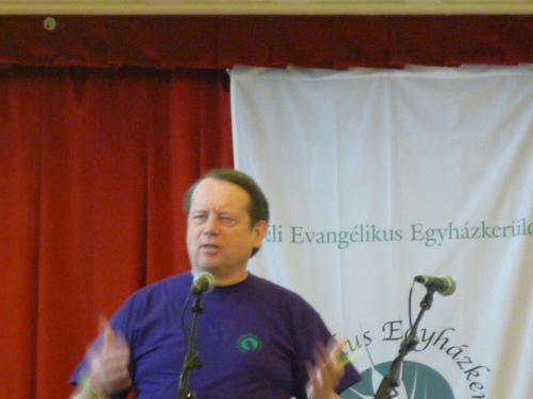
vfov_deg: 3.9
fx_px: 5833
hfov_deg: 5.2
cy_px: 251
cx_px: 222
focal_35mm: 379
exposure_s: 1/13
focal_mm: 29.7
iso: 400
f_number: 3.7
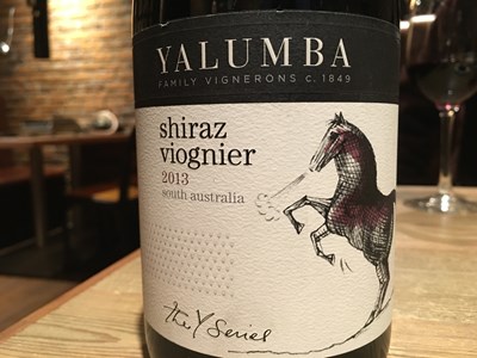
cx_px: 238
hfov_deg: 61.7
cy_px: 179
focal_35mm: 29
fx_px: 400
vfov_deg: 48.2
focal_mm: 4.15
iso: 50
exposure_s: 1/4
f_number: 2.2
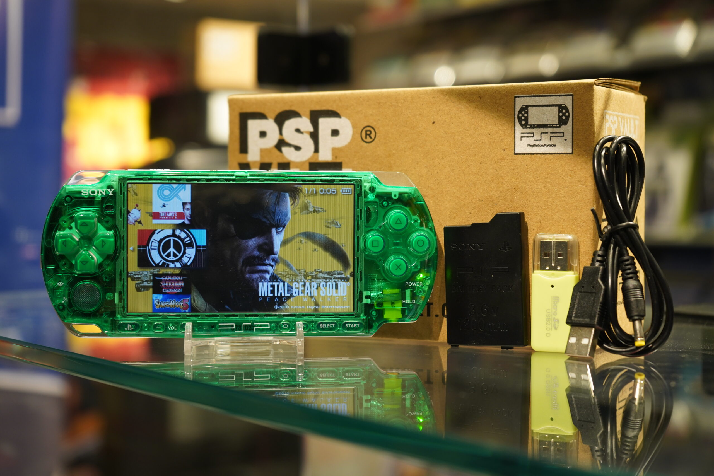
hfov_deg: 35.1
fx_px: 1130
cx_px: 357
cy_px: 238
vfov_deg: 23.8
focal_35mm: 57
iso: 640
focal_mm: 57
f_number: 5
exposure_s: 1/25
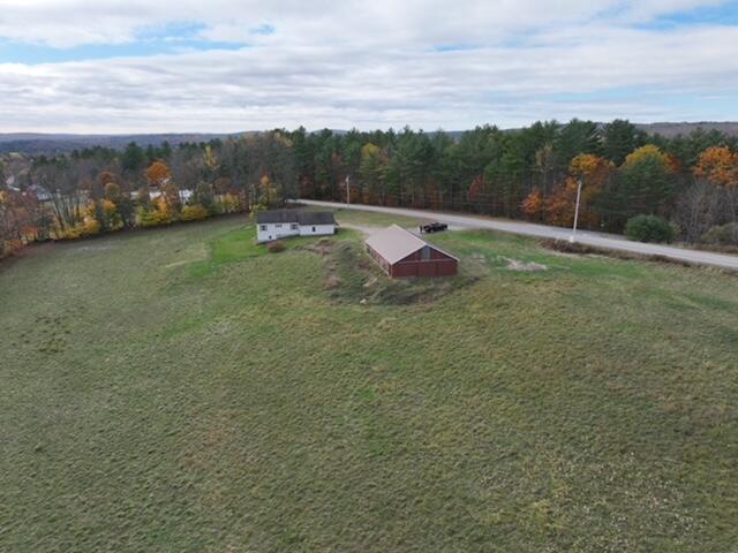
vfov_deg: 56.8
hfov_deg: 71.6
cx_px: 369
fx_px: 512
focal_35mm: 24
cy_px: 276
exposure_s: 1/2500
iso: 270
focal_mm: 12.29
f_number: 2.8
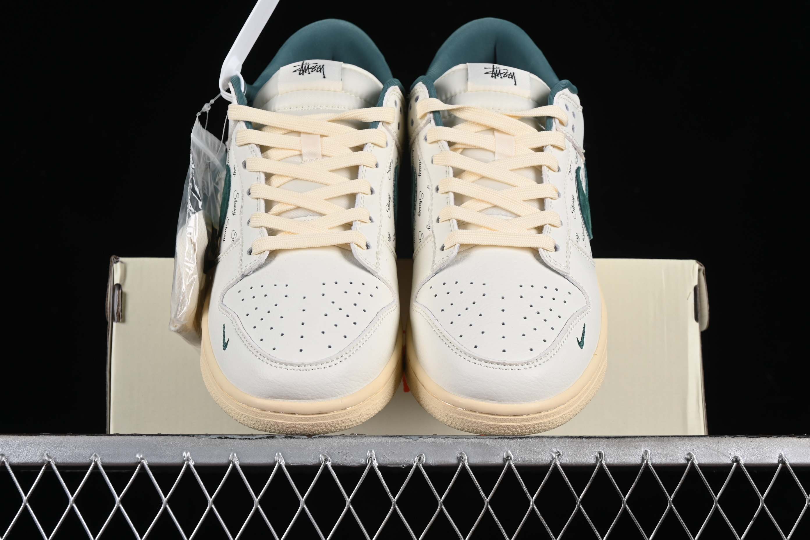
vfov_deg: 18.2
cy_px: 270
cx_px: 405
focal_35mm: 75
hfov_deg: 27.0
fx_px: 1687
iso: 160
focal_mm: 50
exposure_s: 1/80
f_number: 8
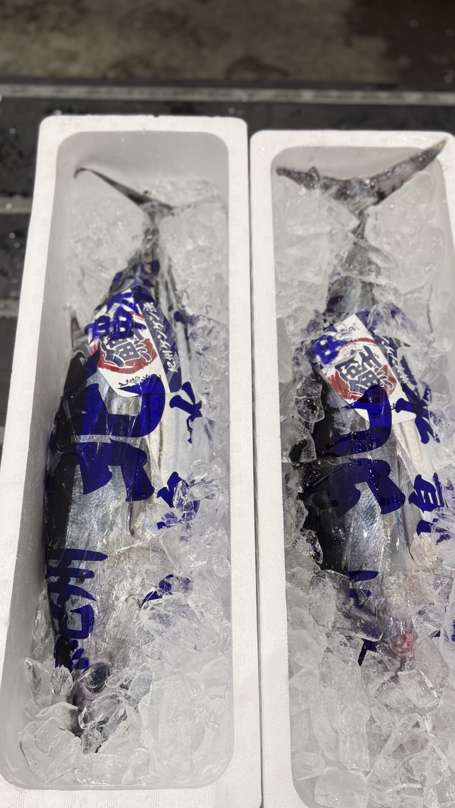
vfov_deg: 60.4
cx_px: 244
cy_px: 489
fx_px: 686
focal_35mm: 32
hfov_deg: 36.7
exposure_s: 1/121
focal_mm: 6.76
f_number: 1.78
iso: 64
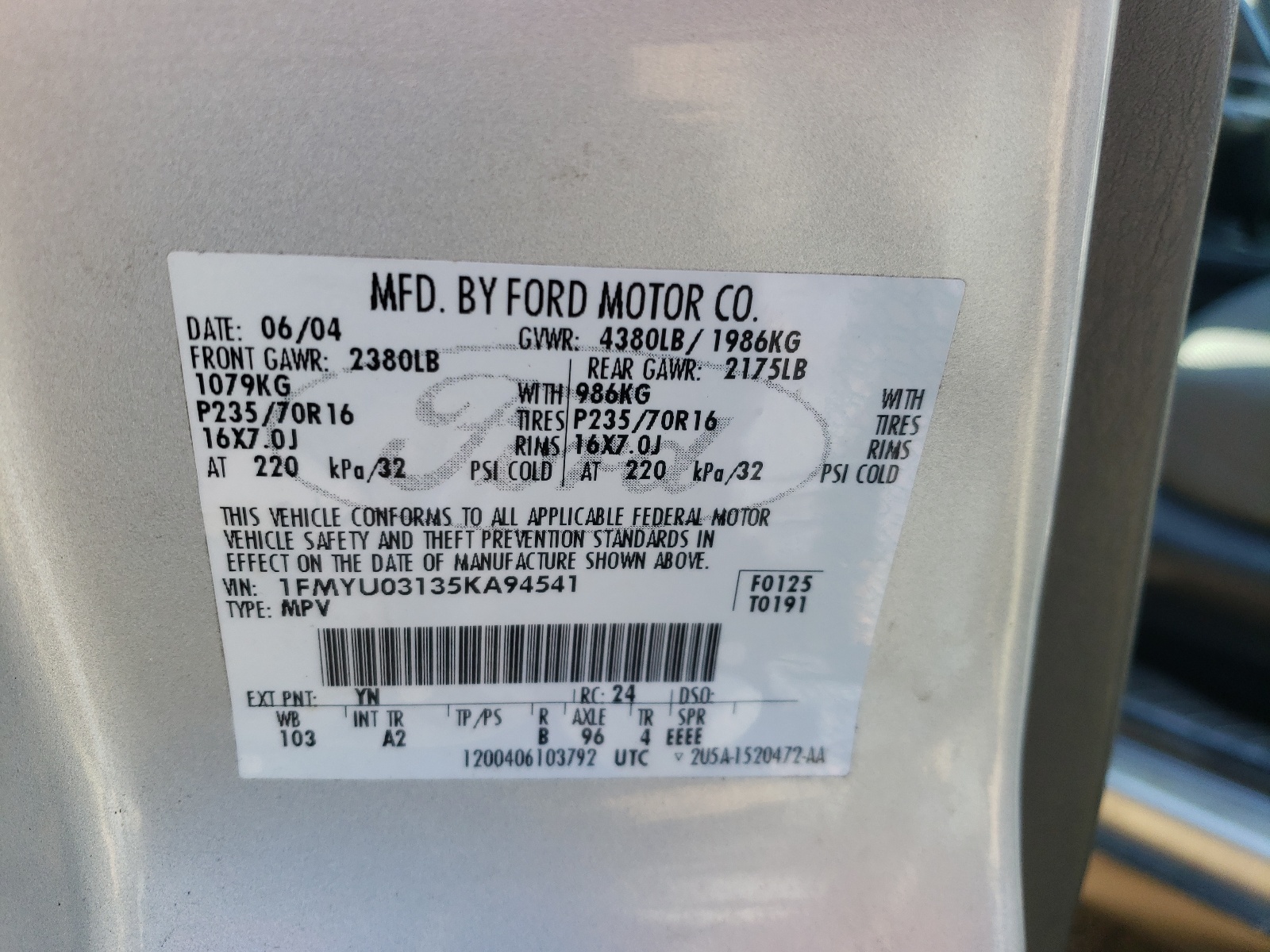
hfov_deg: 67.3
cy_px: 476
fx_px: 954
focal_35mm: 26
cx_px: 635
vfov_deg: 53.1
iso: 50
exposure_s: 1/256
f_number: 1.5
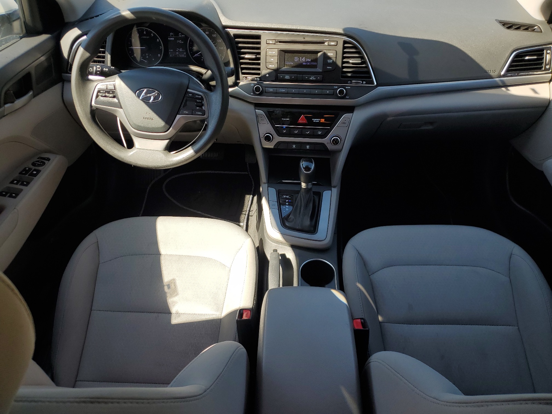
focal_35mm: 26
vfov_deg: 53.1
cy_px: 207
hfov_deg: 67.3
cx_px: 276
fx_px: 415
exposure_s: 1/476
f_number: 1.5
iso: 50
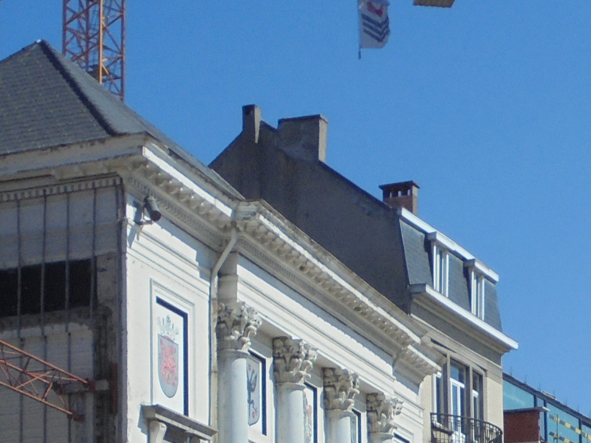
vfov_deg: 12.5
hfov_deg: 17.2
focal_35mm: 113
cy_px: 634
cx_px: 536
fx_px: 1929
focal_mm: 6.1
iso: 100
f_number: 12.5
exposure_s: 1/125
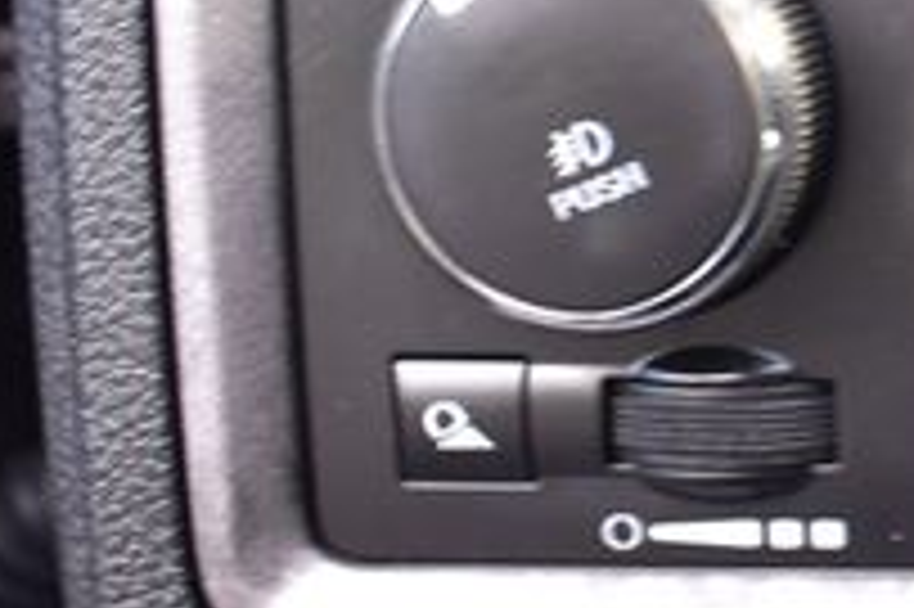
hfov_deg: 17.2
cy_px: 275
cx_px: 1337
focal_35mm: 109
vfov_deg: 12.6
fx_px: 2754
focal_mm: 23
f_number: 6.3
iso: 400
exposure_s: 1/15
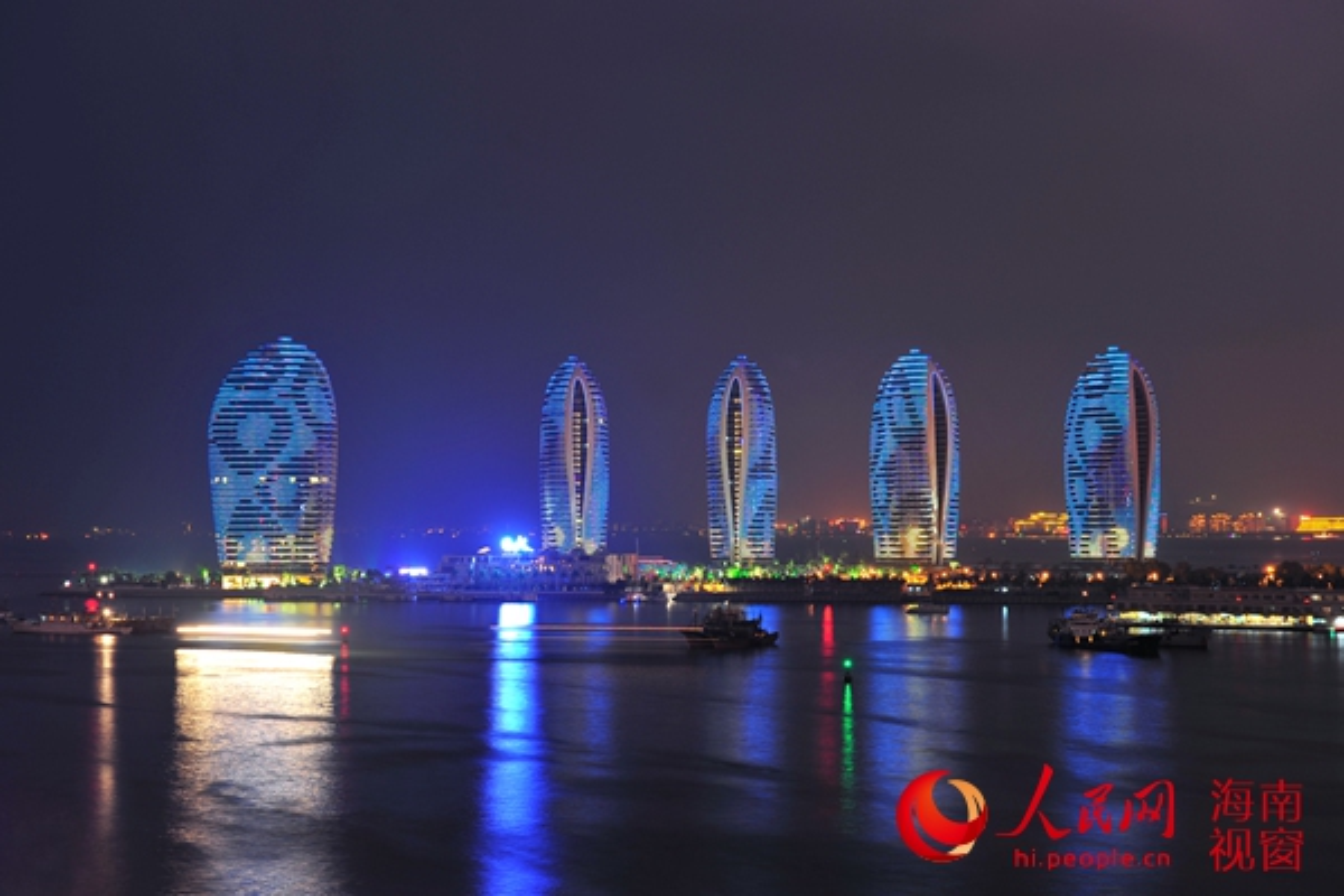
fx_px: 2613
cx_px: 672
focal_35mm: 70
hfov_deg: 28.8
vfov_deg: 19.5
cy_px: 448
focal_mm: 70
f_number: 7.1
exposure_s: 20
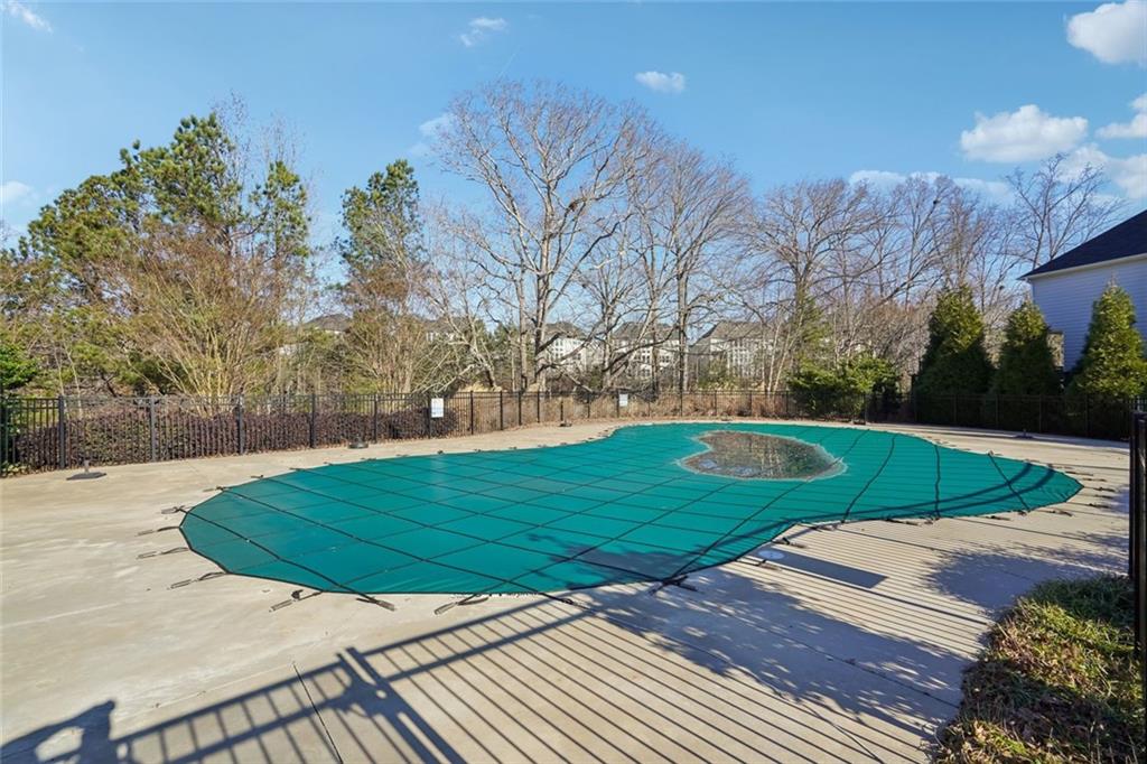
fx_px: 510
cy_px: 382
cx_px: 574
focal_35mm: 16
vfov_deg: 73.7
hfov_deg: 96.8
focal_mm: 16
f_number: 8
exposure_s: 1/100
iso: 100
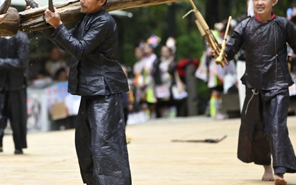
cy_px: 40
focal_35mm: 255
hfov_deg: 8.2
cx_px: 53
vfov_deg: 5.2
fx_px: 2058
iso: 500
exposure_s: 1/200
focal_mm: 145
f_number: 2.8
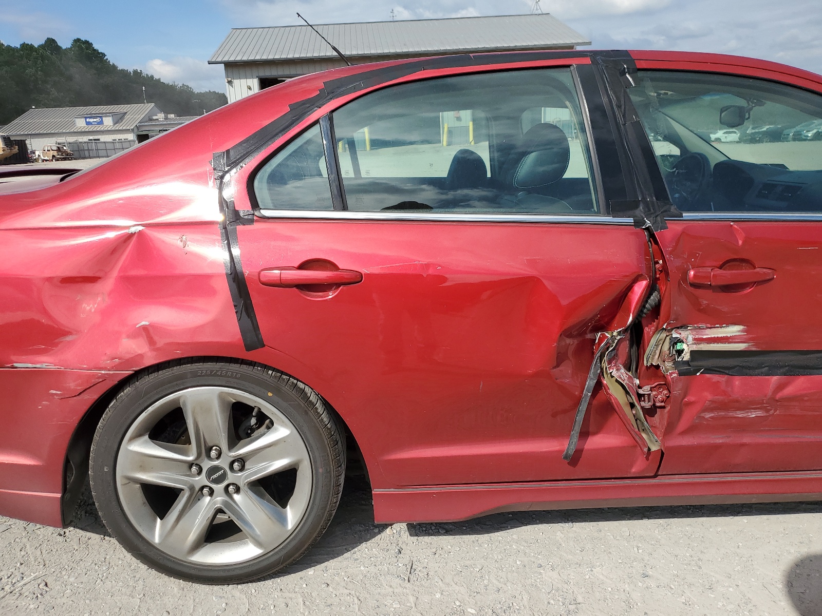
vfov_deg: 53.1
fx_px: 617
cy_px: 308
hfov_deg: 67.3
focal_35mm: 26
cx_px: 411
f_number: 1.5
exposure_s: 1/5000
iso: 50
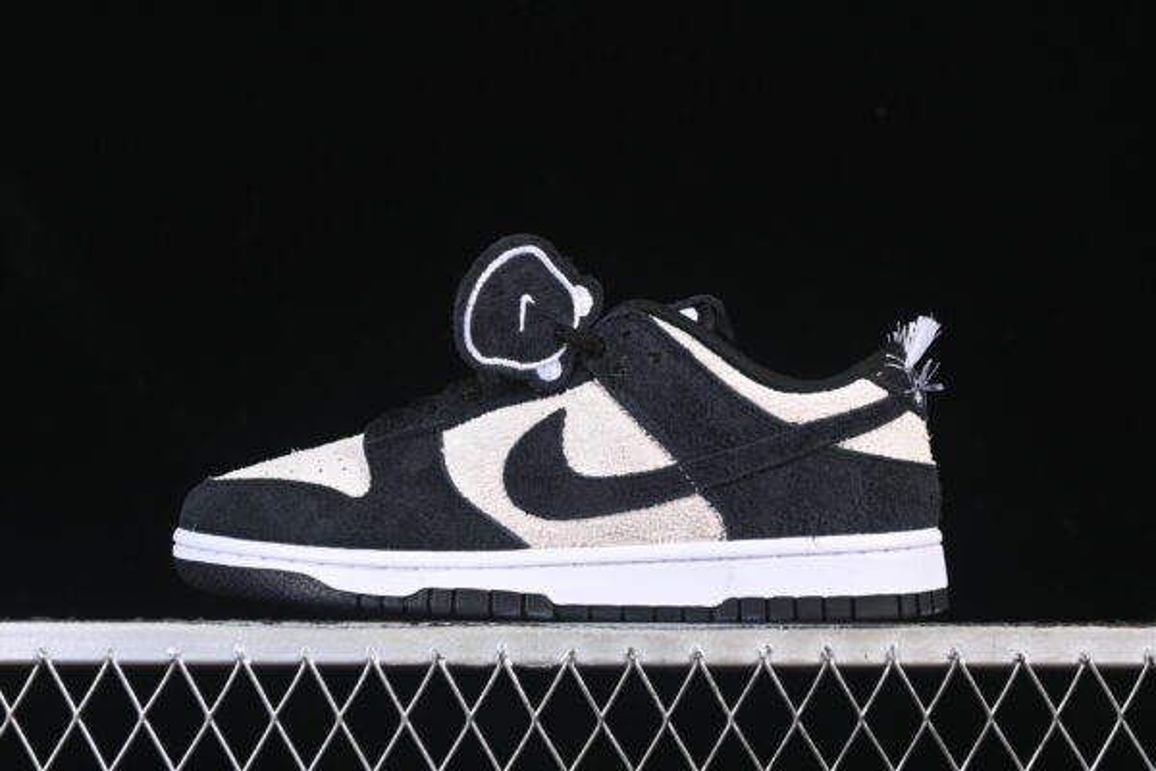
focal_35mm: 75
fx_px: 2408
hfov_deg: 27.0
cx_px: 578
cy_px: 386
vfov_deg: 18.2
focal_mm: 50
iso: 160
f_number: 6.3
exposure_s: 1/60
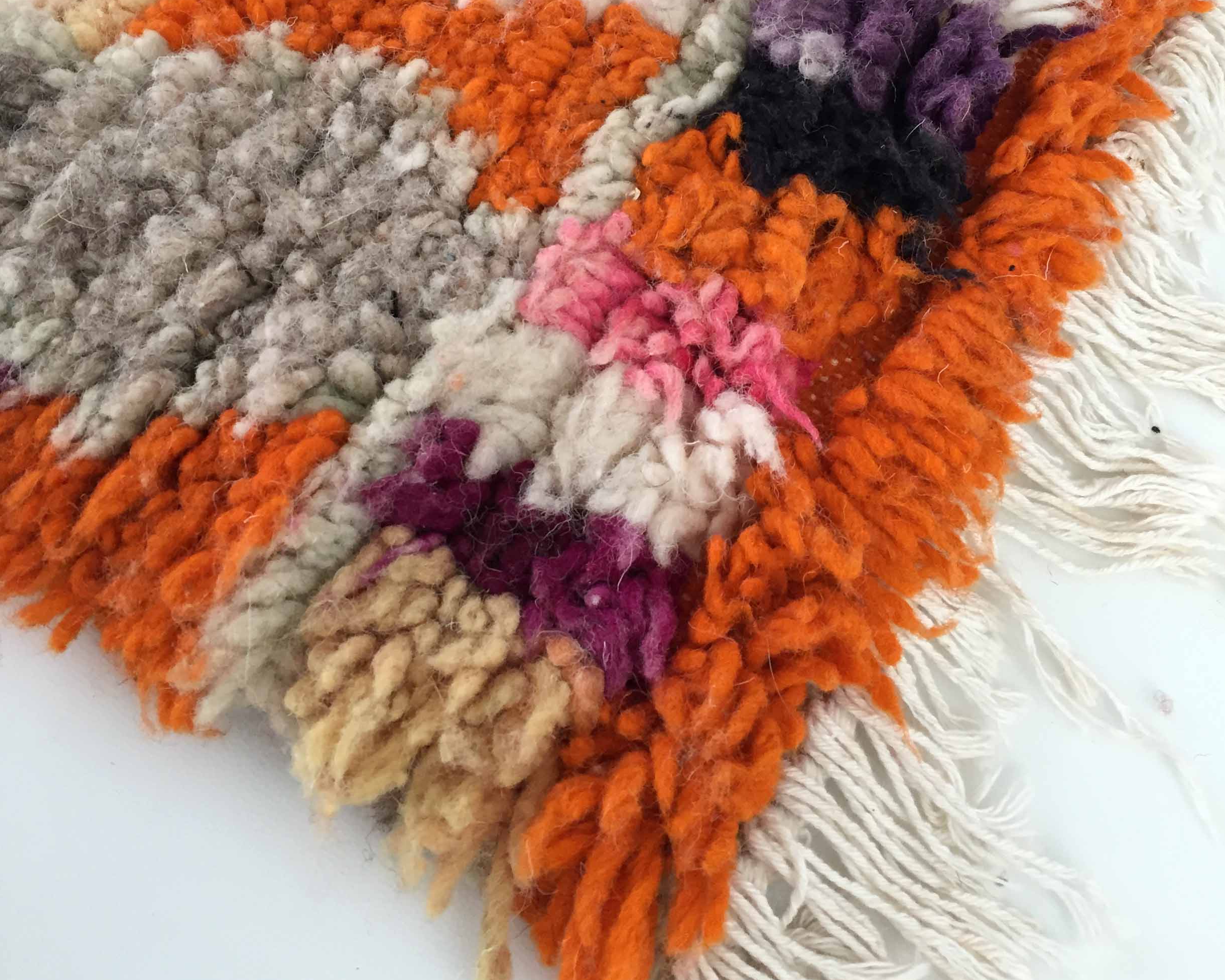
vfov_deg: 38.0
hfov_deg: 47.9
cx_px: 616
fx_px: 1378
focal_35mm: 38
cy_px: 229
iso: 64
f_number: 2.2
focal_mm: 4.15
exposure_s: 1/33
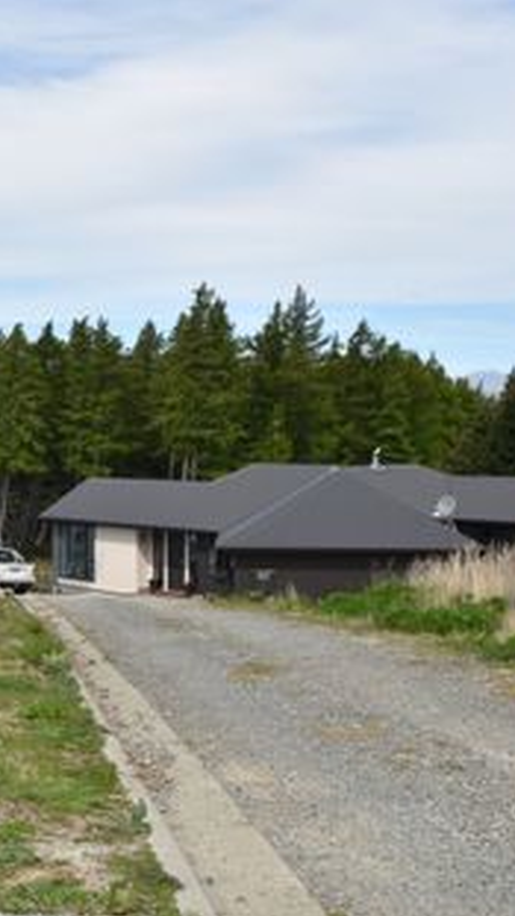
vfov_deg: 36.6
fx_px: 1383
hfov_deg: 19.4
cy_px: 458
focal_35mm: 57
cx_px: -165
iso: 100
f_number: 11
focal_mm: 24
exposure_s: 1/200
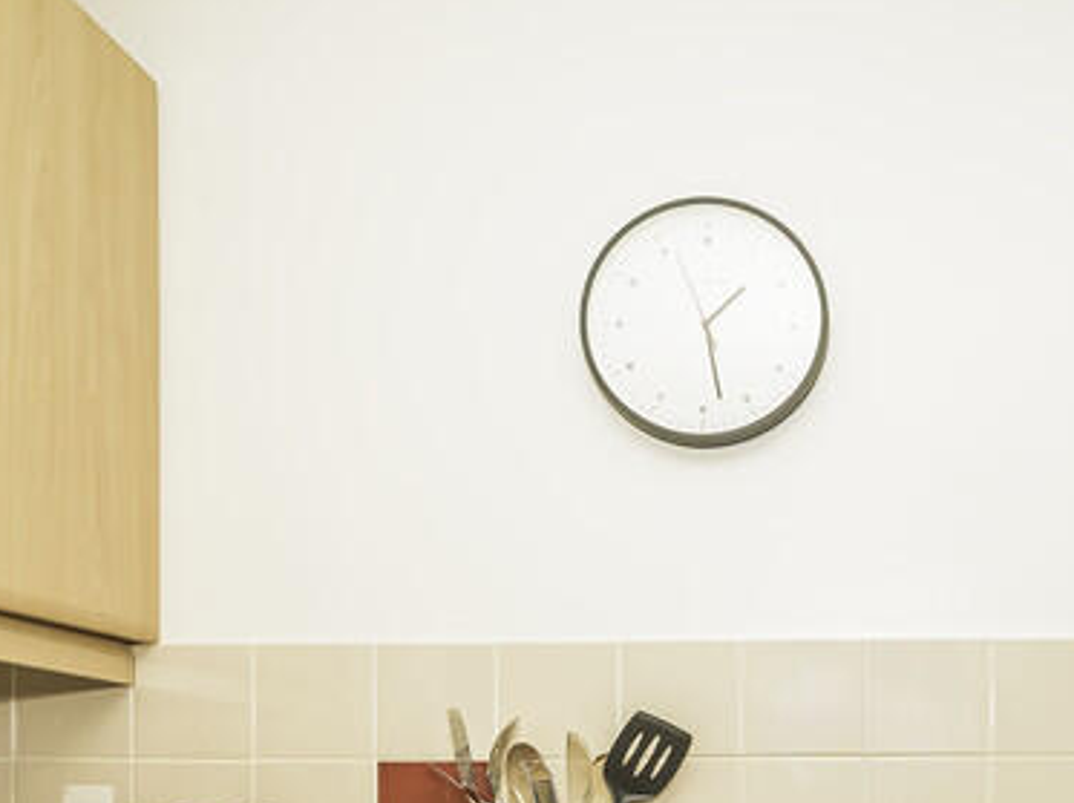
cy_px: 925
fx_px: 1147
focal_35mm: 37
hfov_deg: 47.4
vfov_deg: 32.8
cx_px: 861
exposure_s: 1/125
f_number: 7.1
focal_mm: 14
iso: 320
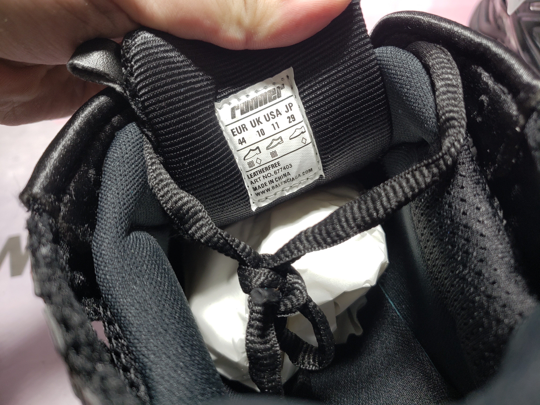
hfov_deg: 67.3
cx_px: 270
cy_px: 202
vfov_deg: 53.1
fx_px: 406
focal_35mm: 26
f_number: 1.5
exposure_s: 1/134
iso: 50
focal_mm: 4.3
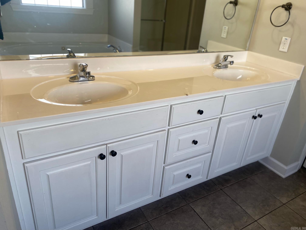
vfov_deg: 53.1
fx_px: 230
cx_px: 153
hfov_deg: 67.3
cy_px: 115
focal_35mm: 26
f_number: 1.8
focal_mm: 4.25
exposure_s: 1/120
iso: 64
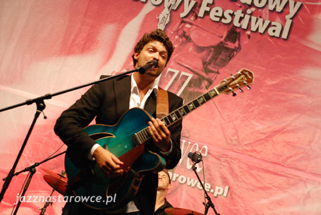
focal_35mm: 72
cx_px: 160
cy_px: 108
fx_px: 643
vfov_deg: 19.0
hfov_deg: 28.0
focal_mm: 48
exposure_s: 1/20
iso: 1000
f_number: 4.8
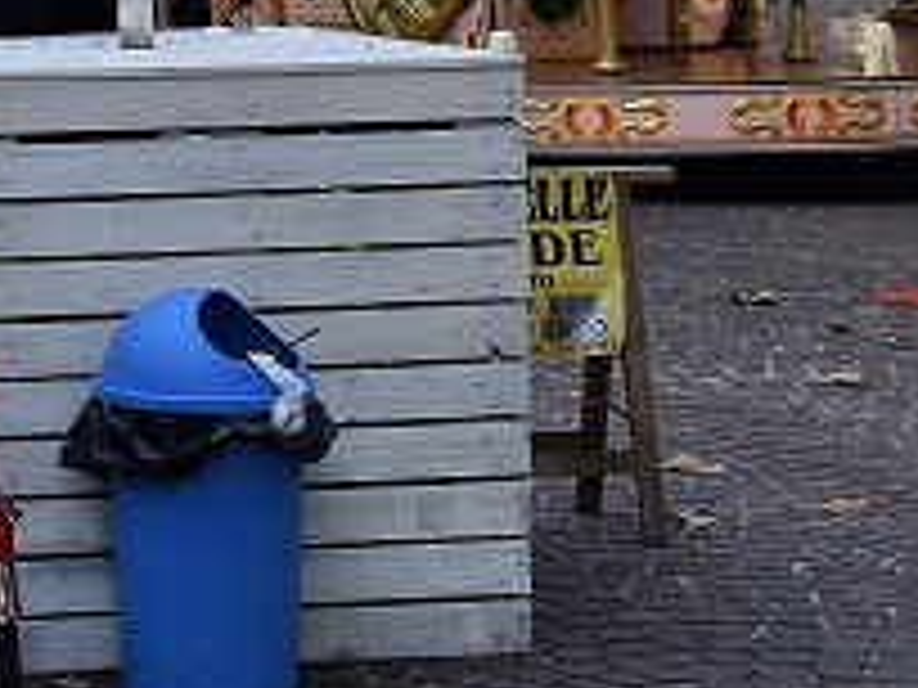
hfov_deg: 13.4
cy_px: -387
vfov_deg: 11.2
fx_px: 3368
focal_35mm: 127
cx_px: -896
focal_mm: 20
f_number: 8
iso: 360
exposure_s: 1/250
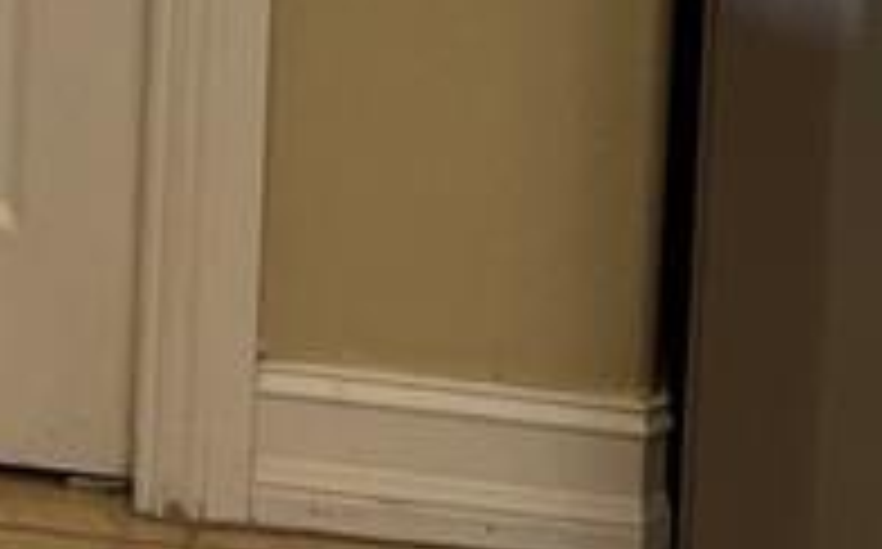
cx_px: 243
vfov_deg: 6.8
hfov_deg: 12.4
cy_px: -1210
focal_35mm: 169
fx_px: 4058
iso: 64
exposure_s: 1/60
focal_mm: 5.1
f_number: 1.6
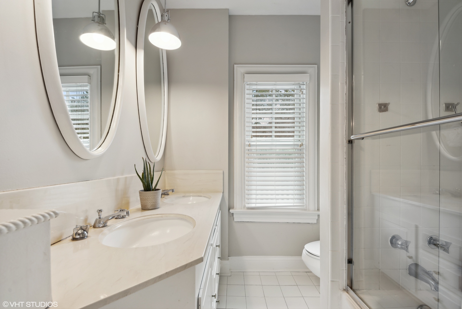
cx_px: 231
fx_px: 218
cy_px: 154
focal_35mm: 17
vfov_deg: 70.5
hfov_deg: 93.3
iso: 200
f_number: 8
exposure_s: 1/25
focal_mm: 17
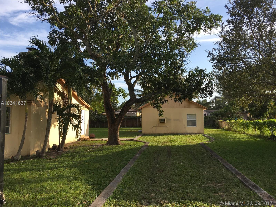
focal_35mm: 29
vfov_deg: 48.2
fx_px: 231
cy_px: 104
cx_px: 138
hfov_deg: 61.7
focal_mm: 4.15
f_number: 2.2
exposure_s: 1/754
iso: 25
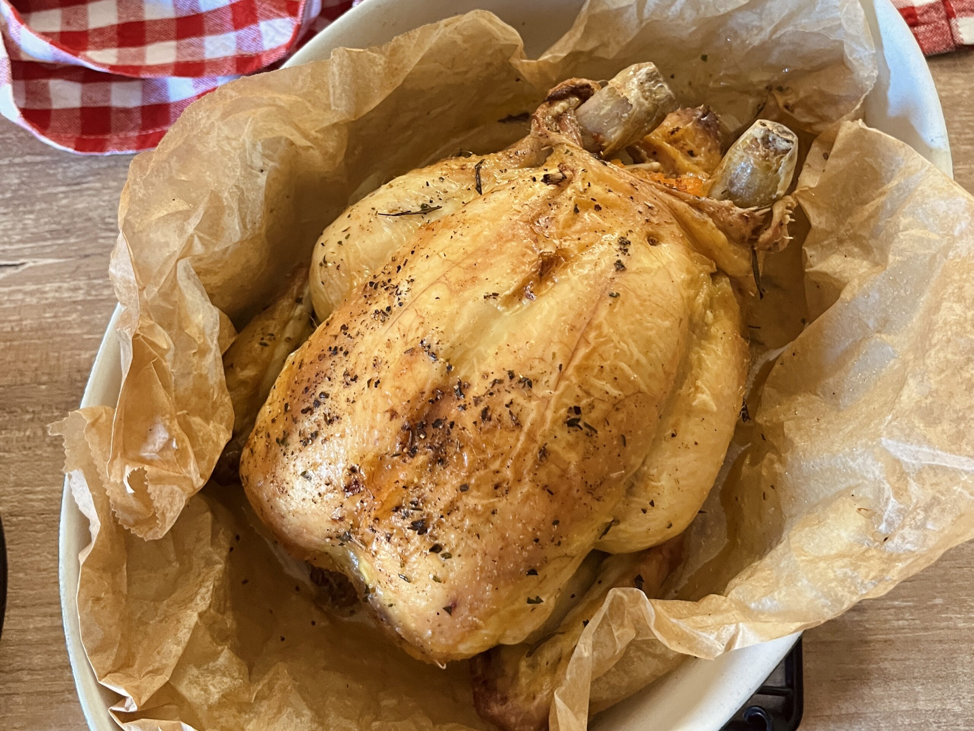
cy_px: 366
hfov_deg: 67.3
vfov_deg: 53.1
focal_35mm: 26
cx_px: 487
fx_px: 732
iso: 500
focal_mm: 5.1
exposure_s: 1/60
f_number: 1.6
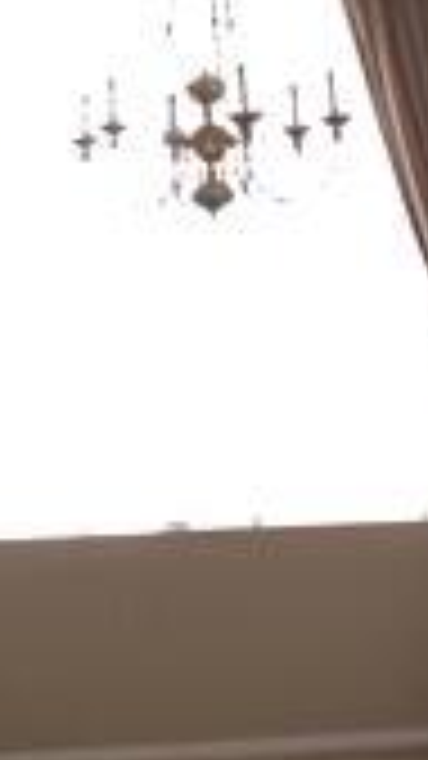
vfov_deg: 17.8
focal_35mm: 120
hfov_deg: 10.1
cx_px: 356
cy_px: 198
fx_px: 2422
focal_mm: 4.15
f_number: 2.2
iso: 32
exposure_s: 1/40
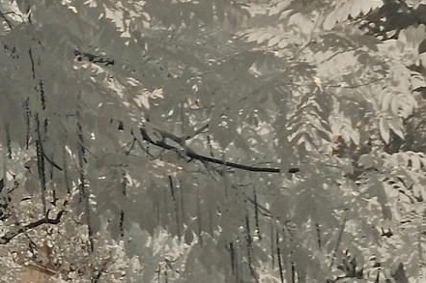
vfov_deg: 9.3
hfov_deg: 12.1
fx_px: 1738
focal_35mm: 147
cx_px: -481
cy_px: 192
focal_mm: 18
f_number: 8
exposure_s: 1/320
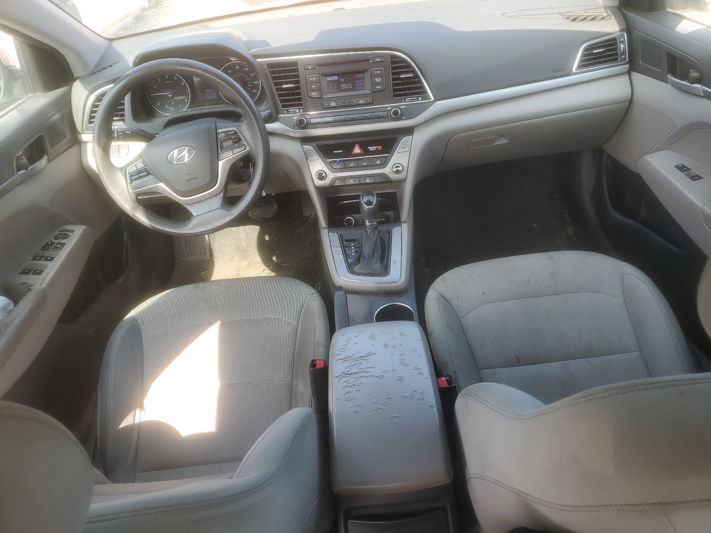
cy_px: 266
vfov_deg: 53.1
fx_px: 534
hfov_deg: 67.3
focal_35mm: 26
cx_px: 356
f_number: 1.5
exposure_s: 1/196
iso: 50
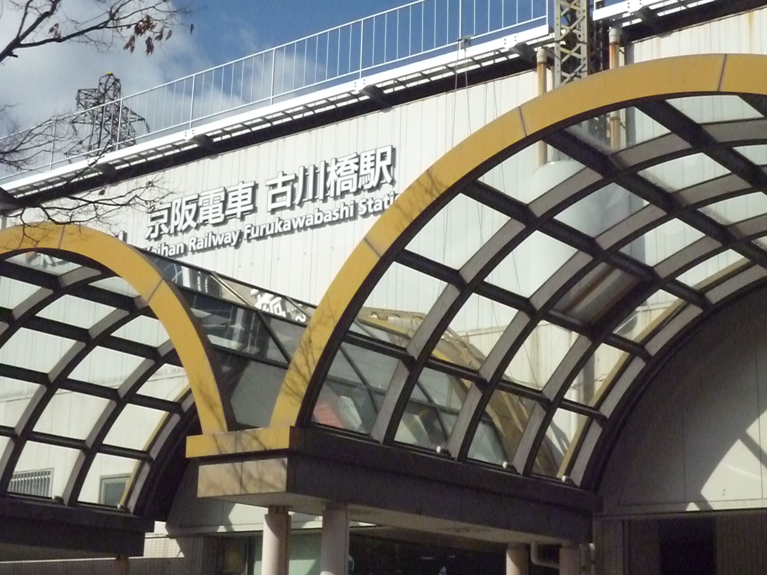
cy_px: 288
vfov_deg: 23.3
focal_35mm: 63
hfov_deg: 30.7
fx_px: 1396
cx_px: 384
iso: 1600
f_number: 14
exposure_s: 1/1600
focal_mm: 11.2
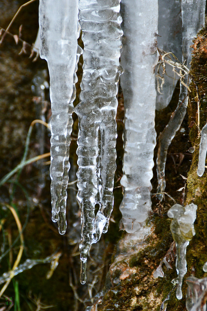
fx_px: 2592
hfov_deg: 4.6
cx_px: 104
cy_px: 156
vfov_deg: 6.9
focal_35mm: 300
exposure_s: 1/125
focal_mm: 200
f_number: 9
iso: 450
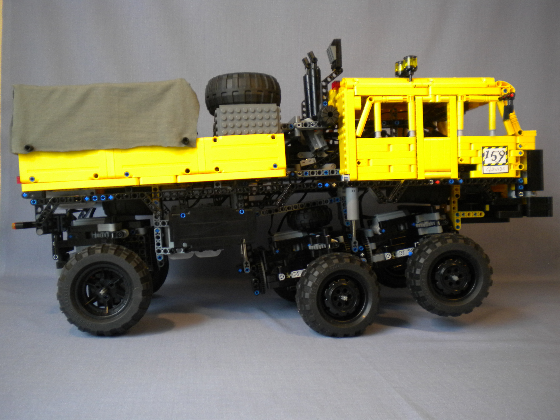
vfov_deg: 40.7
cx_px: 280
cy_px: 210
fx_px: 566
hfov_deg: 52.6
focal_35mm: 35
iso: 220
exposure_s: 1/60
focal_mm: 6.3
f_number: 3.1
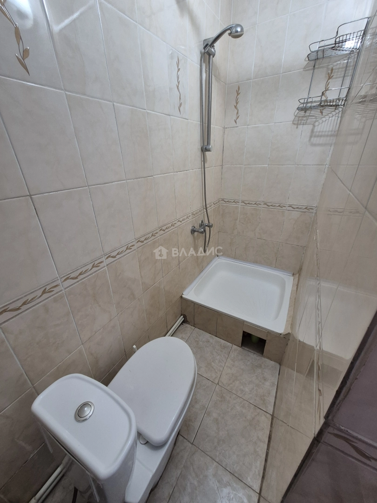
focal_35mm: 13
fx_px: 189
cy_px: 252
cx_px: 188
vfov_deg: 106.2
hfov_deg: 89.9
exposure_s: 1/50
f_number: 2.2
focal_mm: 1.74
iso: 125
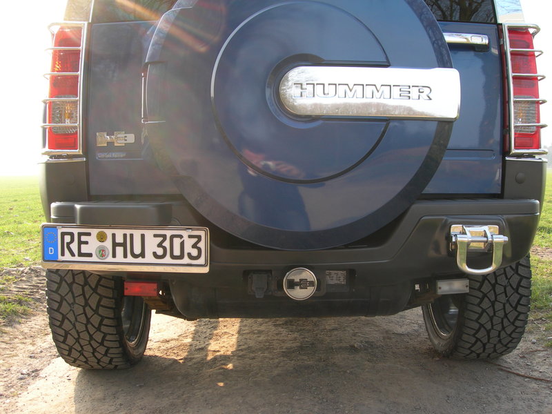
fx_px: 606
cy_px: 207
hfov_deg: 49.0
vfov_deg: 37.7
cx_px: 276
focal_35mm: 38
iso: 50
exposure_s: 1/68.2
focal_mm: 7.8
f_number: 4.8
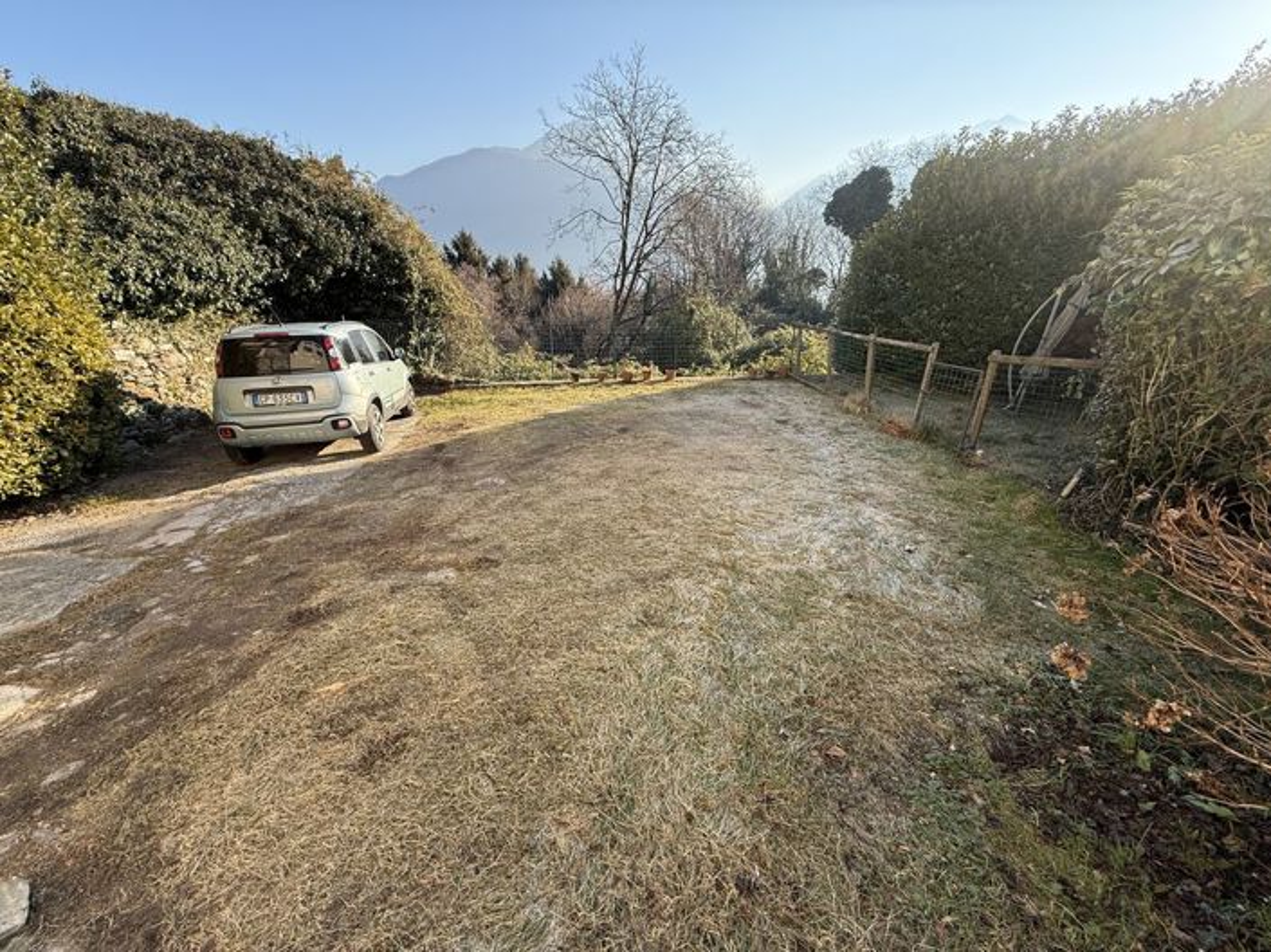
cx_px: 636
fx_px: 514
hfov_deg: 102.1
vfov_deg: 85.6
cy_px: 476
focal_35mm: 14
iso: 64
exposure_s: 1/494
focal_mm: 2.22
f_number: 2.2
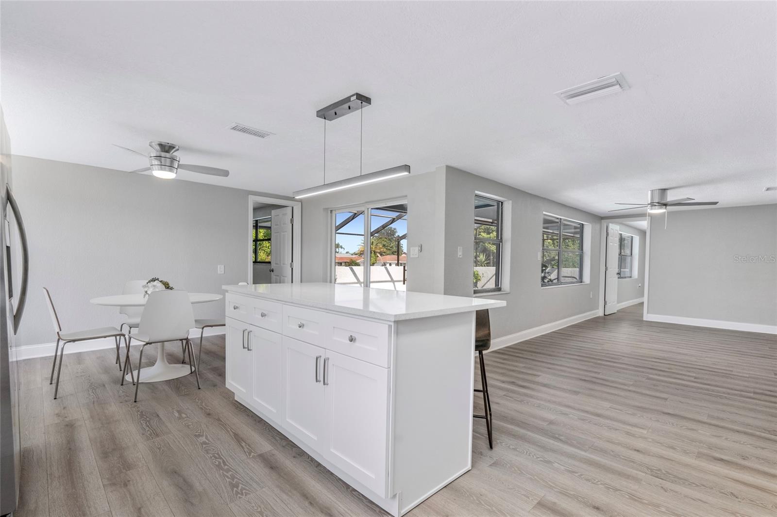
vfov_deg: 73.7
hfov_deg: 96.7
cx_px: 388
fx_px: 345
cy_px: 258
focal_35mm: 16
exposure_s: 1/8
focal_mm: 16
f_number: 8
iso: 640
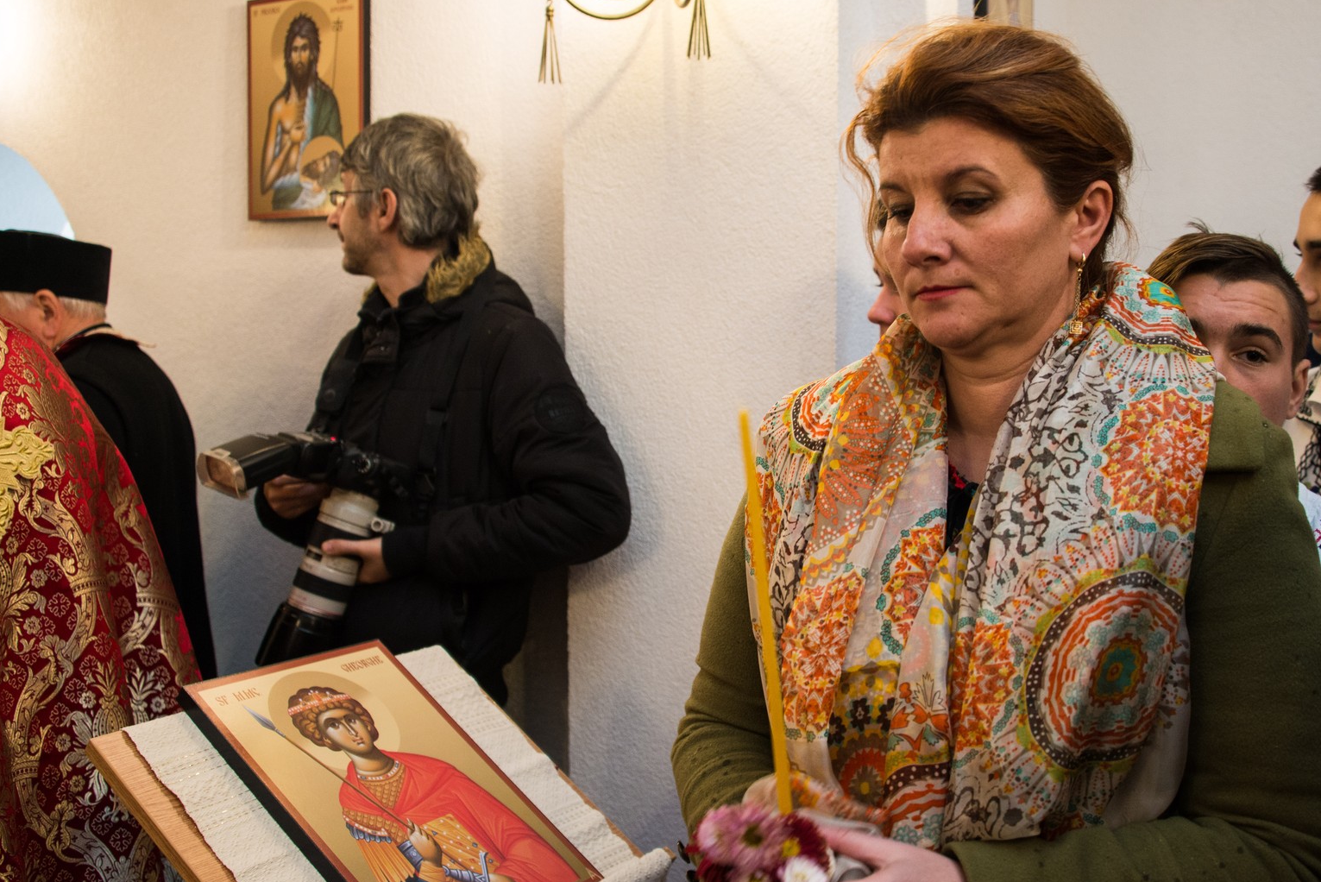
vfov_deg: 33.4
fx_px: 1468
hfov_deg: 48.3
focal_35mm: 40
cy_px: 437
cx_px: 739
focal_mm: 32
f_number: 4
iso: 1250
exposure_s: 1/50
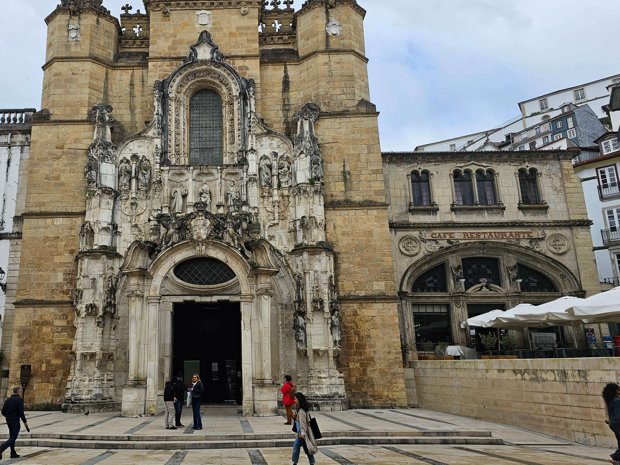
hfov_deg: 57.4
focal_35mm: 31
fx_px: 555
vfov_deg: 45.4
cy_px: 227
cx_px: 222
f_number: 1.7
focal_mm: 6.3
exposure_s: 1/724
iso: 10
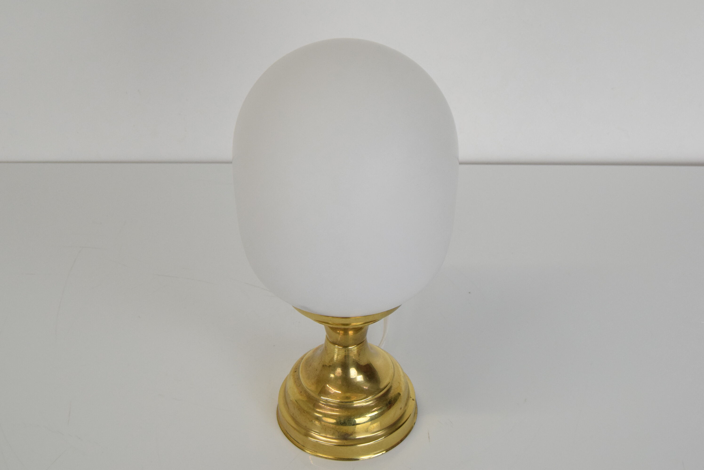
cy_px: 235
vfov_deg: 25.8
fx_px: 1027
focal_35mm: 52
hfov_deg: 37.8
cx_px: 352
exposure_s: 1/320
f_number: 9
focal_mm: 35
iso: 1600
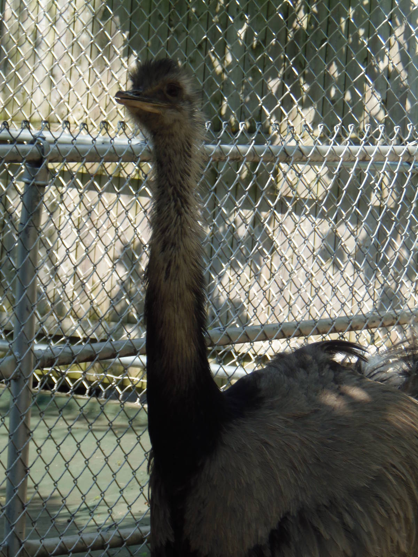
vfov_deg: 10.7
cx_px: 209
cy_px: 278
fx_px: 2962
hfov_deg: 8.1
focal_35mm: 184
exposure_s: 1/160
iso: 64
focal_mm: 34
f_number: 4.9
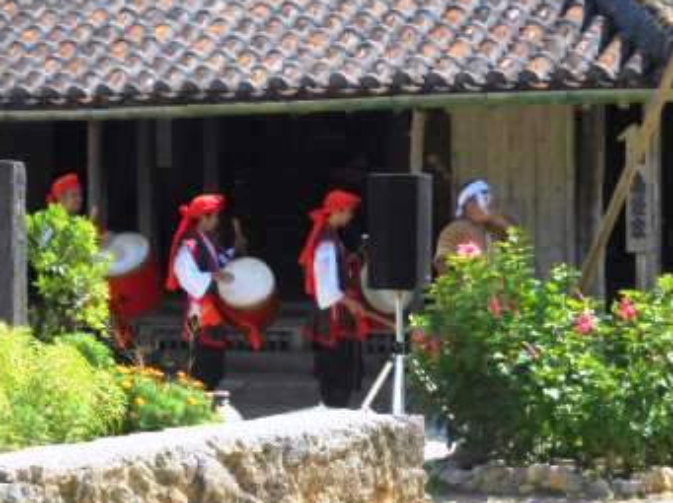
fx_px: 3321
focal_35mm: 171
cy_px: 262
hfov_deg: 11.6
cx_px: 266
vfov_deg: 8.7
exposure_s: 1/160
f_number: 6.5
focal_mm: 23
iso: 80
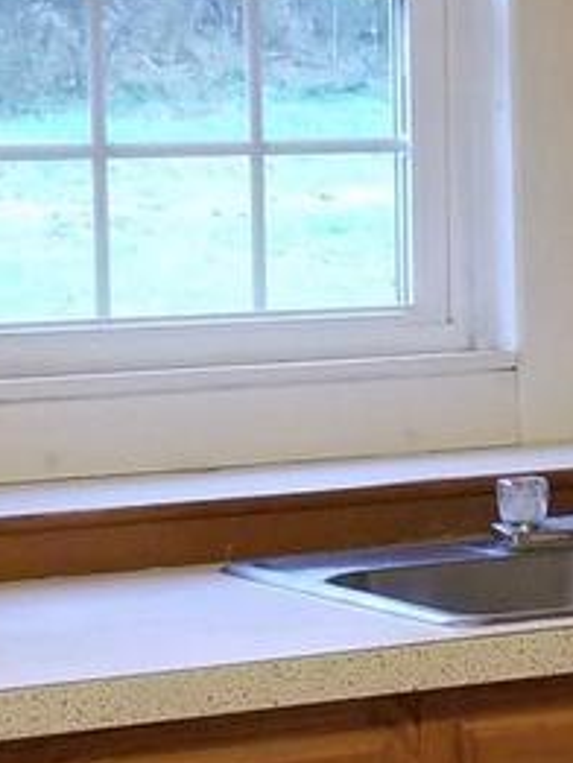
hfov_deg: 9.5
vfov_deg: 12.9
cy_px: 286
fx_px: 3374
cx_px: 769
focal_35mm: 153
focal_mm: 4.25
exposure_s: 1/30
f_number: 1.7
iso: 200
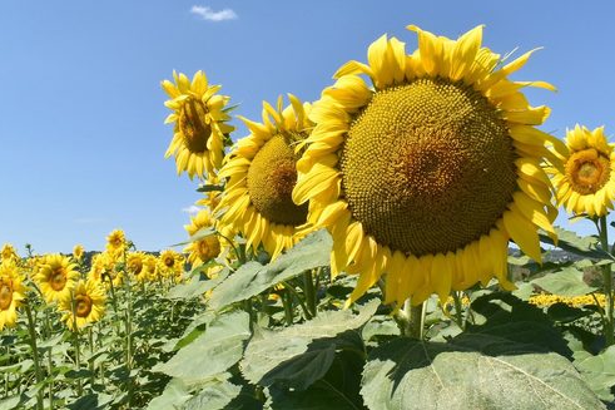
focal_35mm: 33
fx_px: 564
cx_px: 308
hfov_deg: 57.2
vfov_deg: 39.9
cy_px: 201
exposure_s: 1/30
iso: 100
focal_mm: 18
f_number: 22
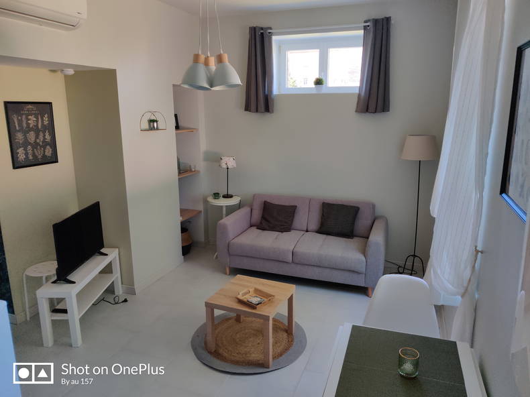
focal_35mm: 27
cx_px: 265
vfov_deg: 51.3
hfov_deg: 65.3
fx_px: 413
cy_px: 198
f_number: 1.75
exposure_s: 1/50
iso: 125
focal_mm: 4.75
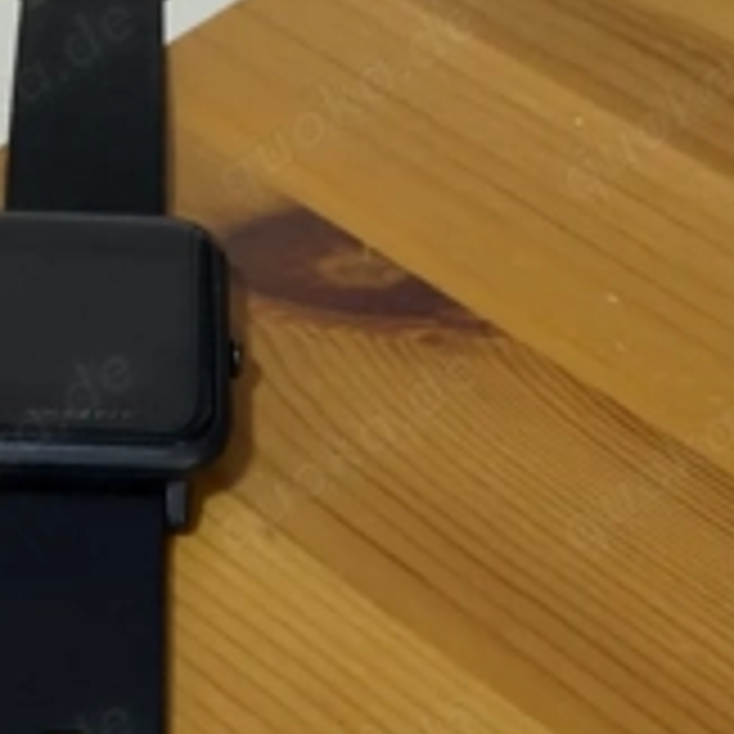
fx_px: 2495
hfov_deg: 16.6
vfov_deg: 16.6
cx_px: 99
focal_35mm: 104
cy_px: 149
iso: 500
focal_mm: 6.76
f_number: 1.78
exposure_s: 1/40
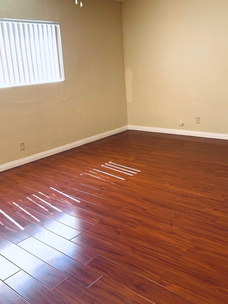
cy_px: 136
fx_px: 299
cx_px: 104
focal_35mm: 34
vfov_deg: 53.9
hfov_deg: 41.7
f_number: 1.6
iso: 100
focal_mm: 5.1
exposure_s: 1/120
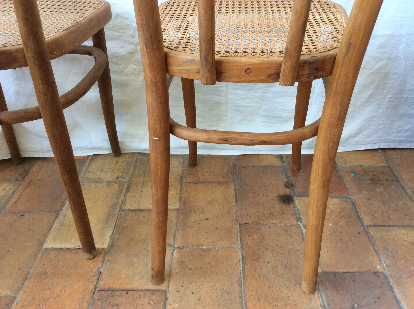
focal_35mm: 32
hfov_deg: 56.9
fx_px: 382
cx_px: 207
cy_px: 154
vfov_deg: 44.1
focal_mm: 3.3
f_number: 2.4
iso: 64
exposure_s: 1/25
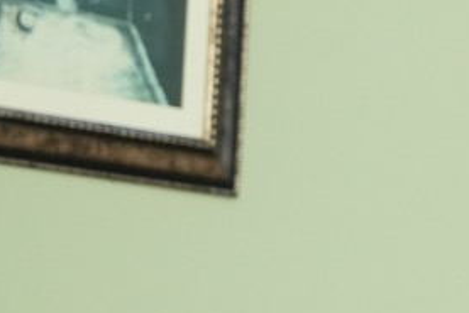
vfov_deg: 4.3
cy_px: 233
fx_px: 4210
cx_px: 940
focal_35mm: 323
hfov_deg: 6.2
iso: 2500
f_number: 2.8
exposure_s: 1/125
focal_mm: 70
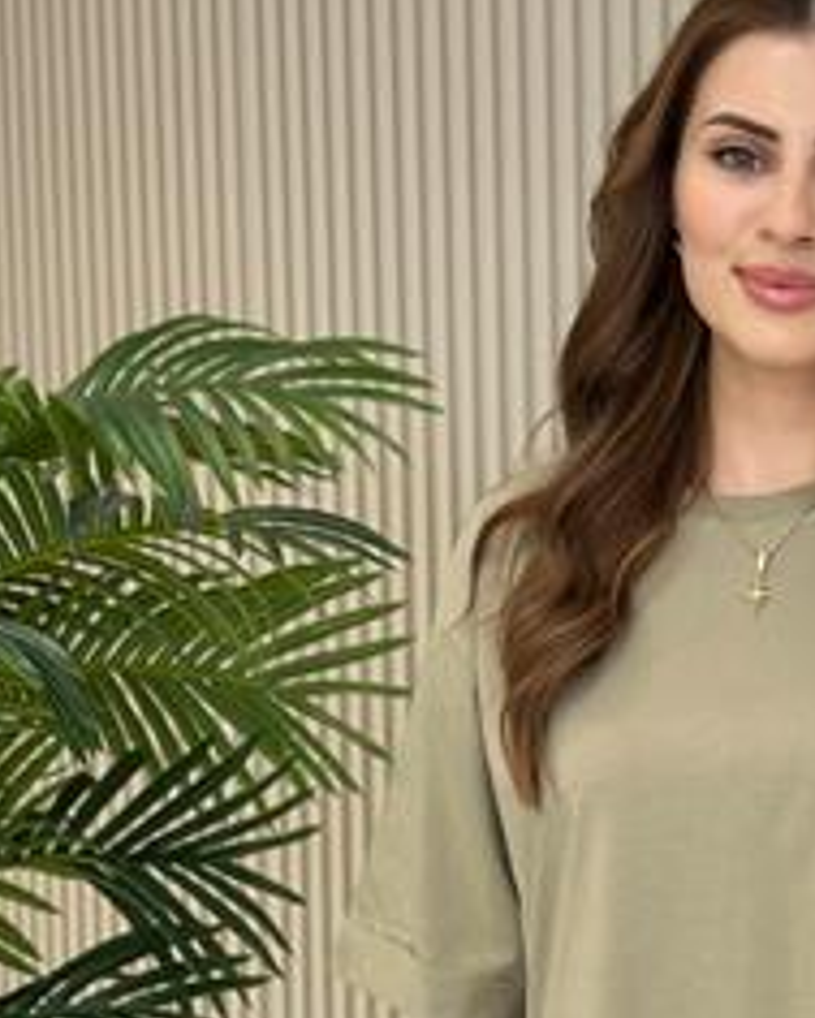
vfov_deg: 18.0
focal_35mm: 106
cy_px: 792
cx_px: 824
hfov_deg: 14.3
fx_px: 3194
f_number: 1.78
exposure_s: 1/144
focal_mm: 6.86
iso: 64
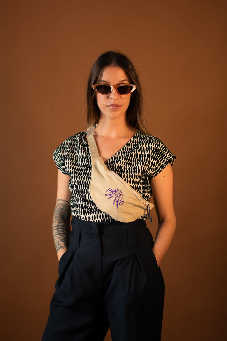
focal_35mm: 75
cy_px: 170
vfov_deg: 27.0
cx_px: 114
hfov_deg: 18.2
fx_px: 709
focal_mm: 50
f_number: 1.8
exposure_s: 1/320
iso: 200
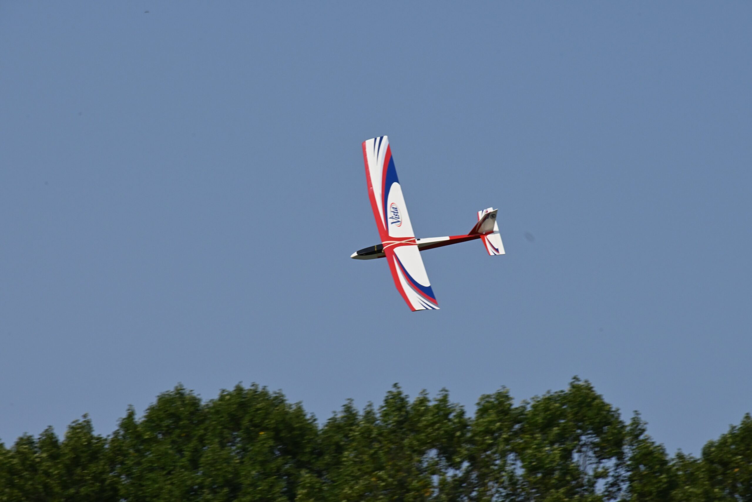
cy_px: 251
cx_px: 376
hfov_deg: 6.0
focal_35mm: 345
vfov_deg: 4.0
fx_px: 7207
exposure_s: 1/400
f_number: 22
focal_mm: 230
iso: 500
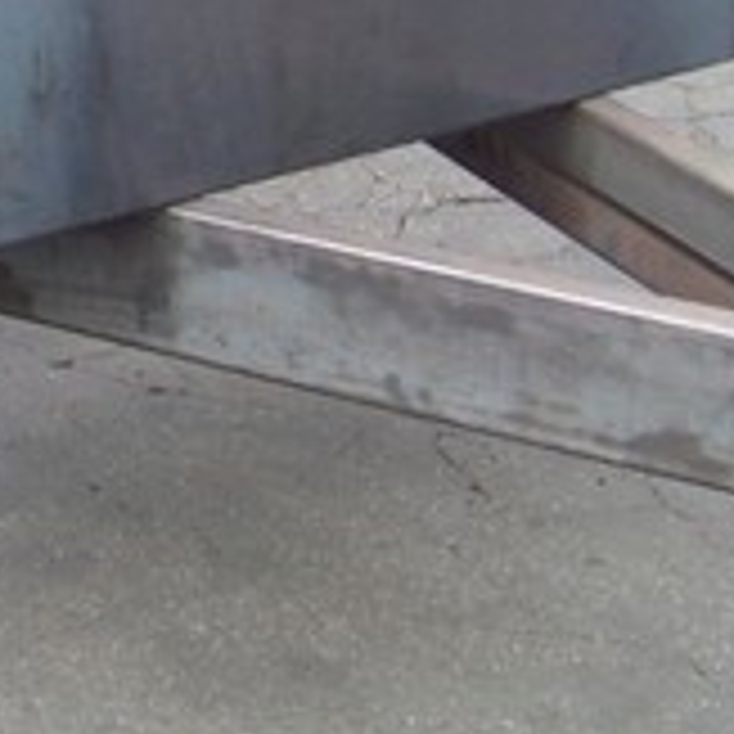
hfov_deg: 12.3
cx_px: -257
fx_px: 3287
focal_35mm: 137
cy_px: 88
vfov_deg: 12.7
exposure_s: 1/200
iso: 72
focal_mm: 5.85
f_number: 2.8
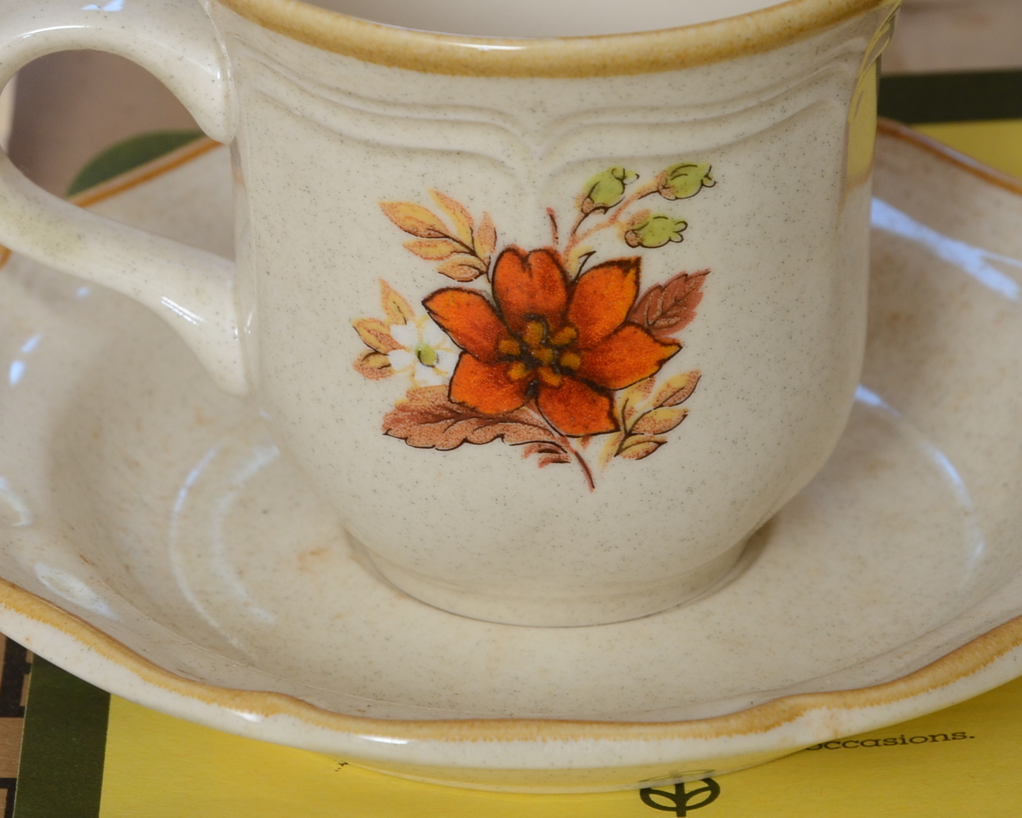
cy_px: 261
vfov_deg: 6.1
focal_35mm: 255
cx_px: 517
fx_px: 7708
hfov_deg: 7.6
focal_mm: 105
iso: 400
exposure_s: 1/60
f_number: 9
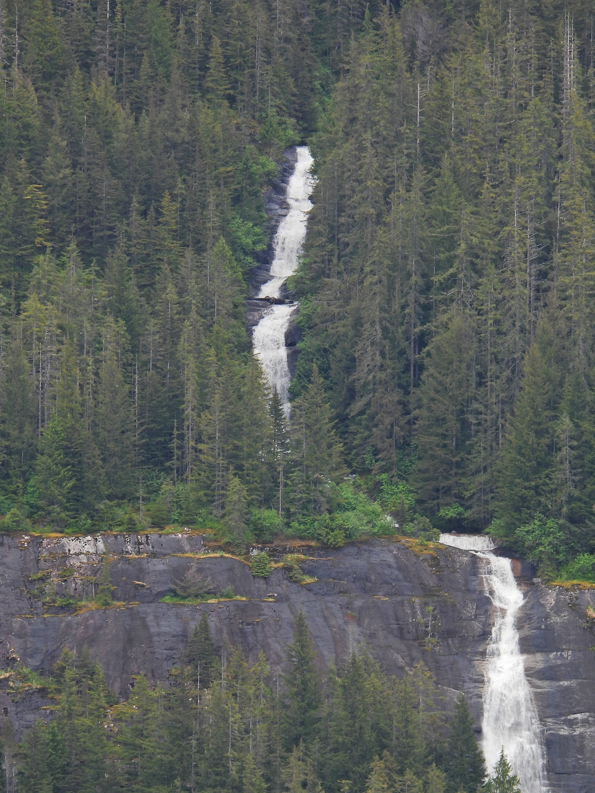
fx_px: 8709
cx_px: 298
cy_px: 396
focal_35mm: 380
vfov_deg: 5.2
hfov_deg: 3.9
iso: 100
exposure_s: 1/125
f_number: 5
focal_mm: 67.8
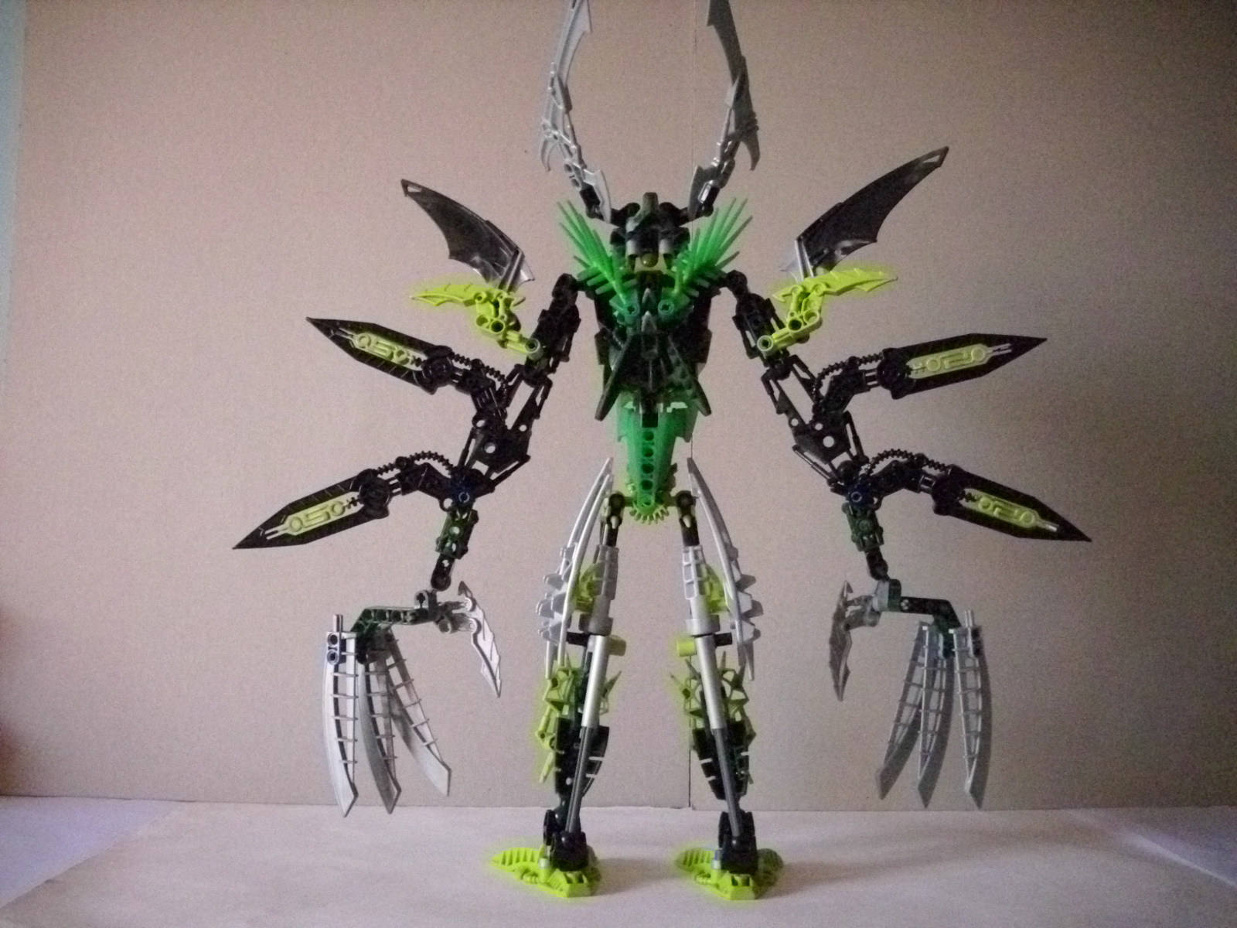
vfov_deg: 45.4
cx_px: 618
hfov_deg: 58.4
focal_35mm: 31
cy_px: 464
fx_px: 1108
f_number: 2.8
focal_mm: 6.2
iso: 800
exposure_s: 1/60
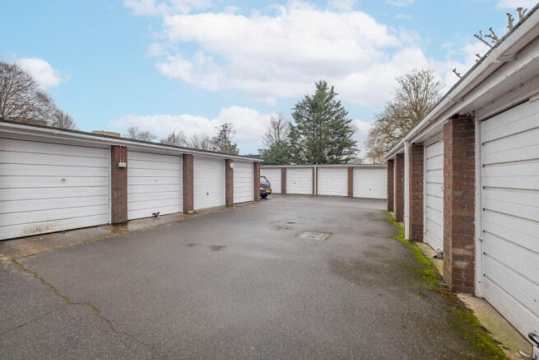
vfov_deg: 77.4
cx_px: 270
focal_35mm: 15
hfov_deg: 100.4
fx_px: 225
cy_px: 180
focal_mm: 10
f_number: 5.6
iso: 400
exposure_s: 1/100
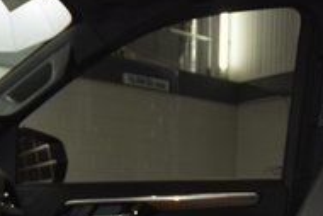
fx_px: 817
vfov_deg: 13.9
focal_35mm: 91
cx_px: 15
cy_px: 341
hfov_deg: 21.7
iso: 1600
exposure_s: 1/125
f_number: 3.5
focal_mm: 18
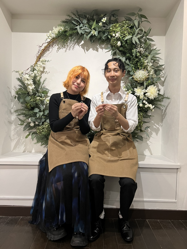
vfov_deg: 67.3
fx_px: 187
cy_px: 124
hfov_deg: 53.1
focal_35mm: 26
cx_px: 94
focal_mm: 5.7
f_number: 1.5
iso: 160
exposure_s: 1/50
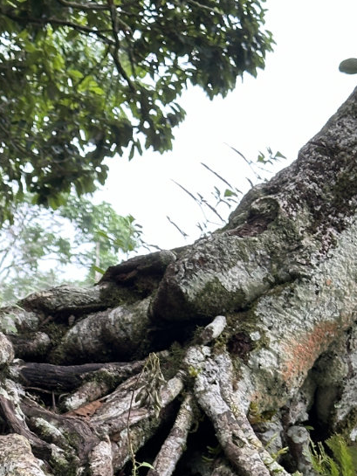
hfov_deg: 11.1
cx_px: -14
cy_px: 623
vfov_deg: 14.3
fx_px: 1814
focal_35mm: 132
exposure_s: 1/60
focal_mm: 6.9
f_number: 1.8
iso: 125
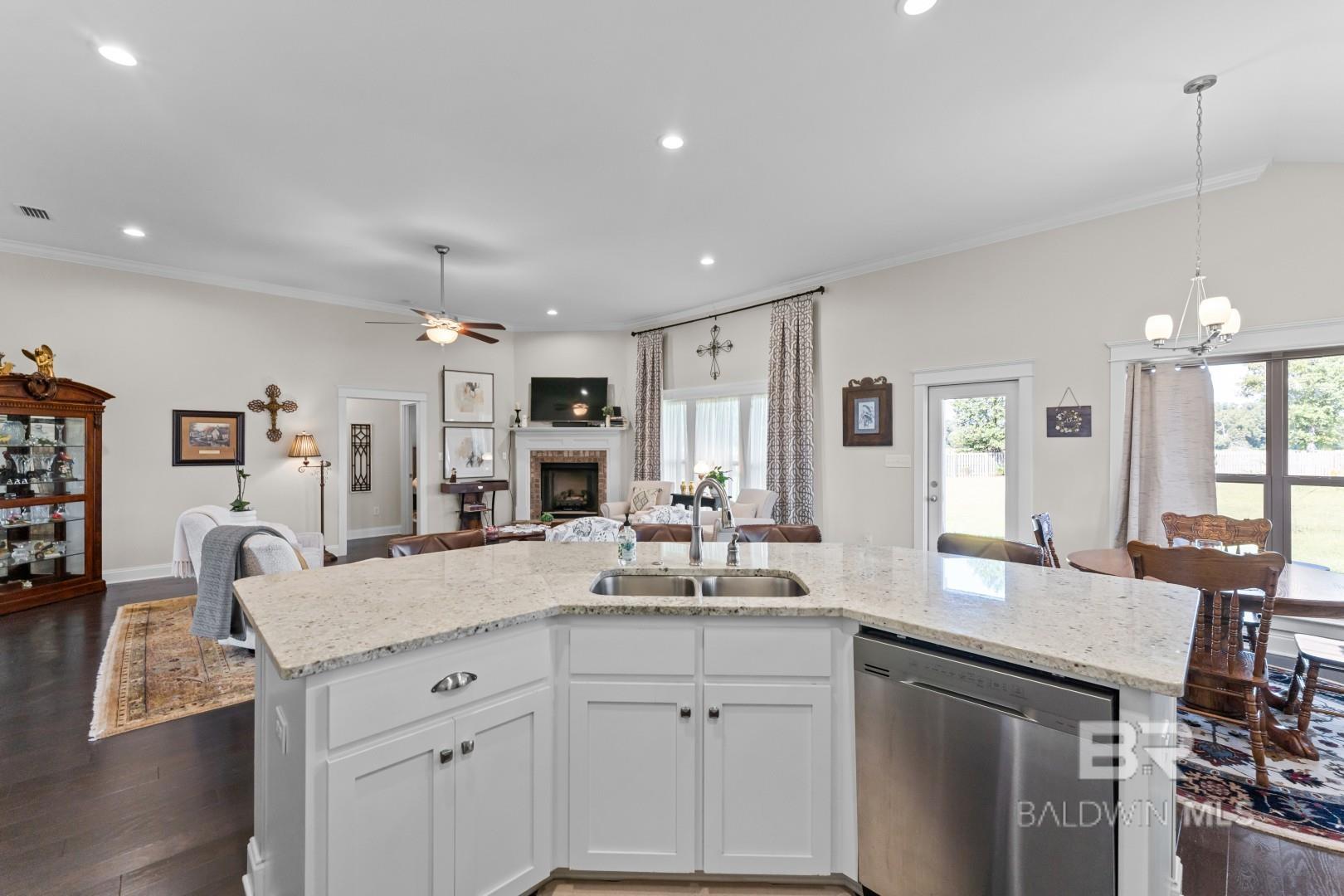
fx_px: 523
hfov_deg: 104.3
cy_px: 448
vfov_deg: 81.2
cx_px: 672
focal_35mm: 14
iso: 500
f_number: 8
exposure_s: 1/25
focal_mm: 14
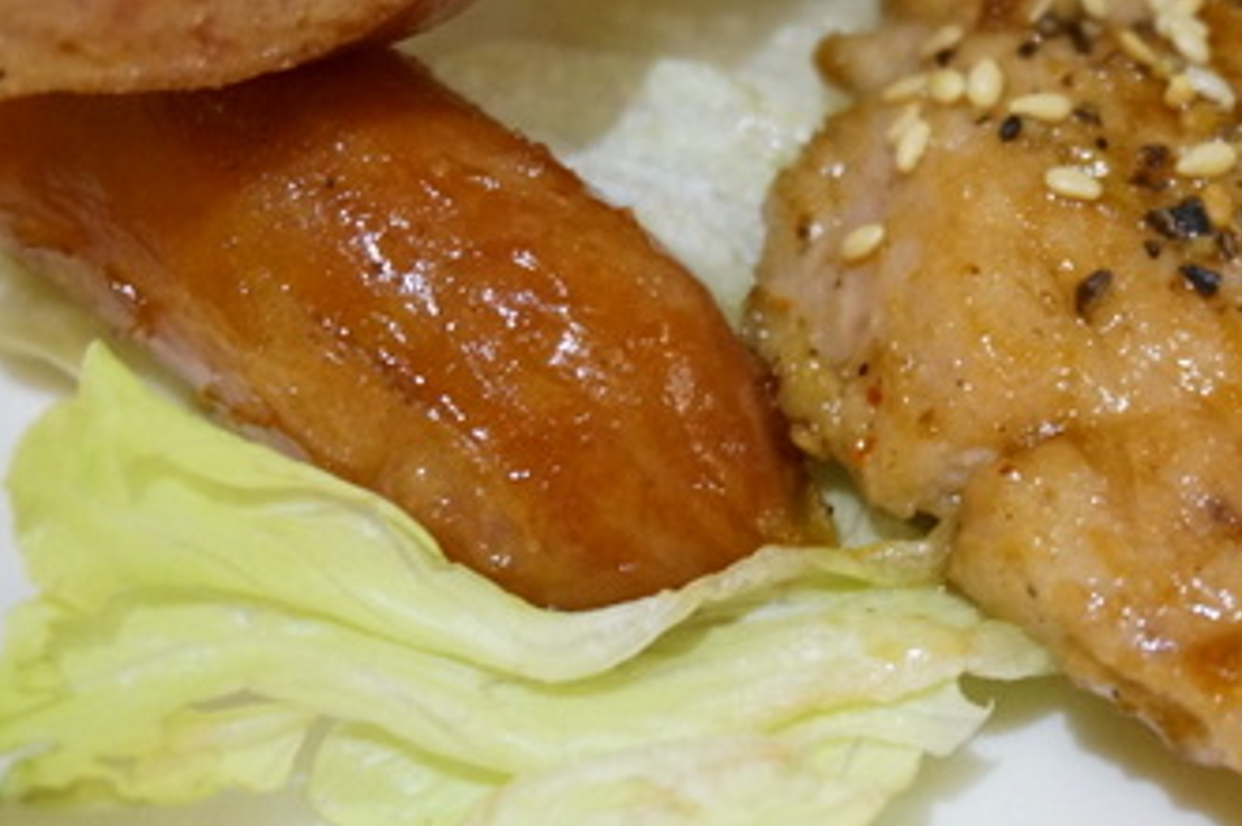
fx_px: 3101
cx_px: 957
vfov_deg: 15.0
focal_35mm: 90
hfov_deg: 22.4
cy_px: 69
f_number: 5
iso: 3200
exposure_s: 1/30
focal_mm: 31
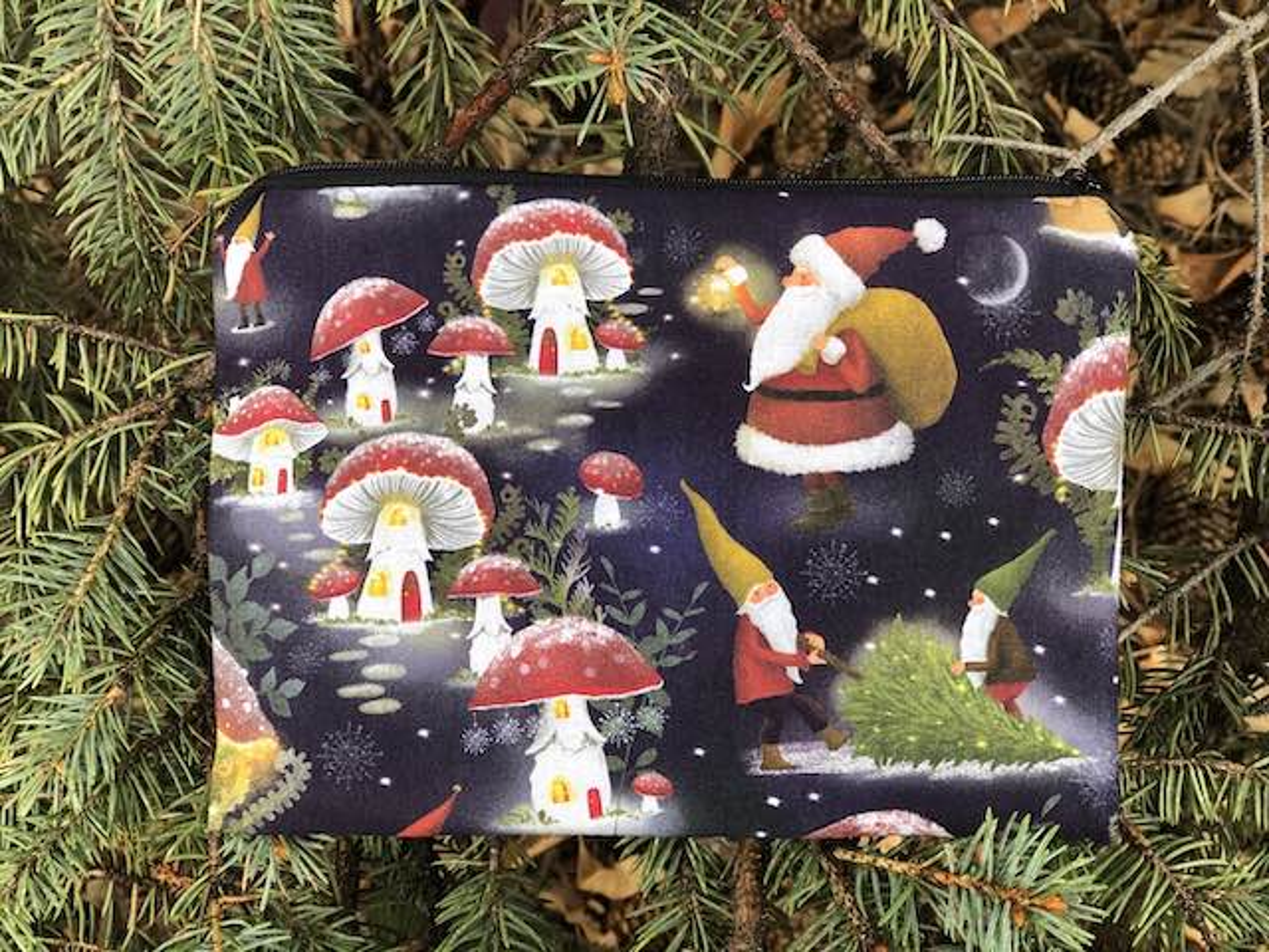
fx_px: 2090
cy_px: 476
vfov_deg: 25.7
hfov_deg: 33.8
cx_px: 634
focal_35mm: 57
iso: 25
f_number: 2.8
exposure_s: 1/30
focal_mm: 6.6
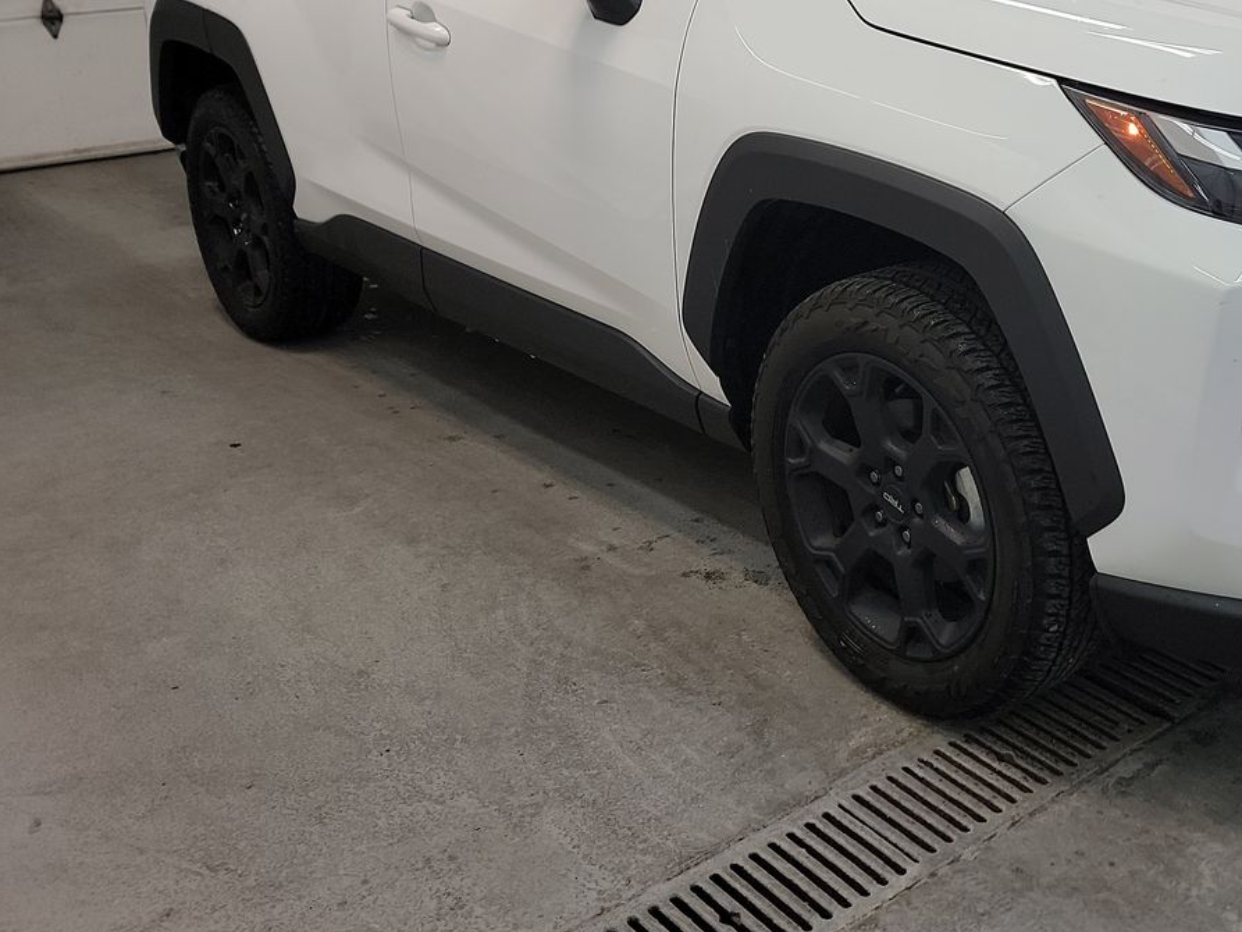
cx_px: 1022
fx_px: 1543
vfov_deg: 33.0
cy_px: 234
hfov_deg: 41.6
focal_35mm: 43
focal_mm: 6.7
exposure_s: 1/59
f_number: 1.8
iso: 72
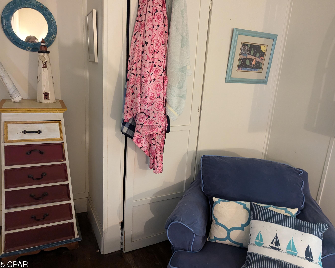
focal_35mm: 26
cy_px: 137
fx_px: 258
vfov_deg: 54.9
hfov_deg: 66.0
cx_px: 167
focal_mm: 6.81
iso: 2281
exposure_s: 1/120
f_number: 1.85
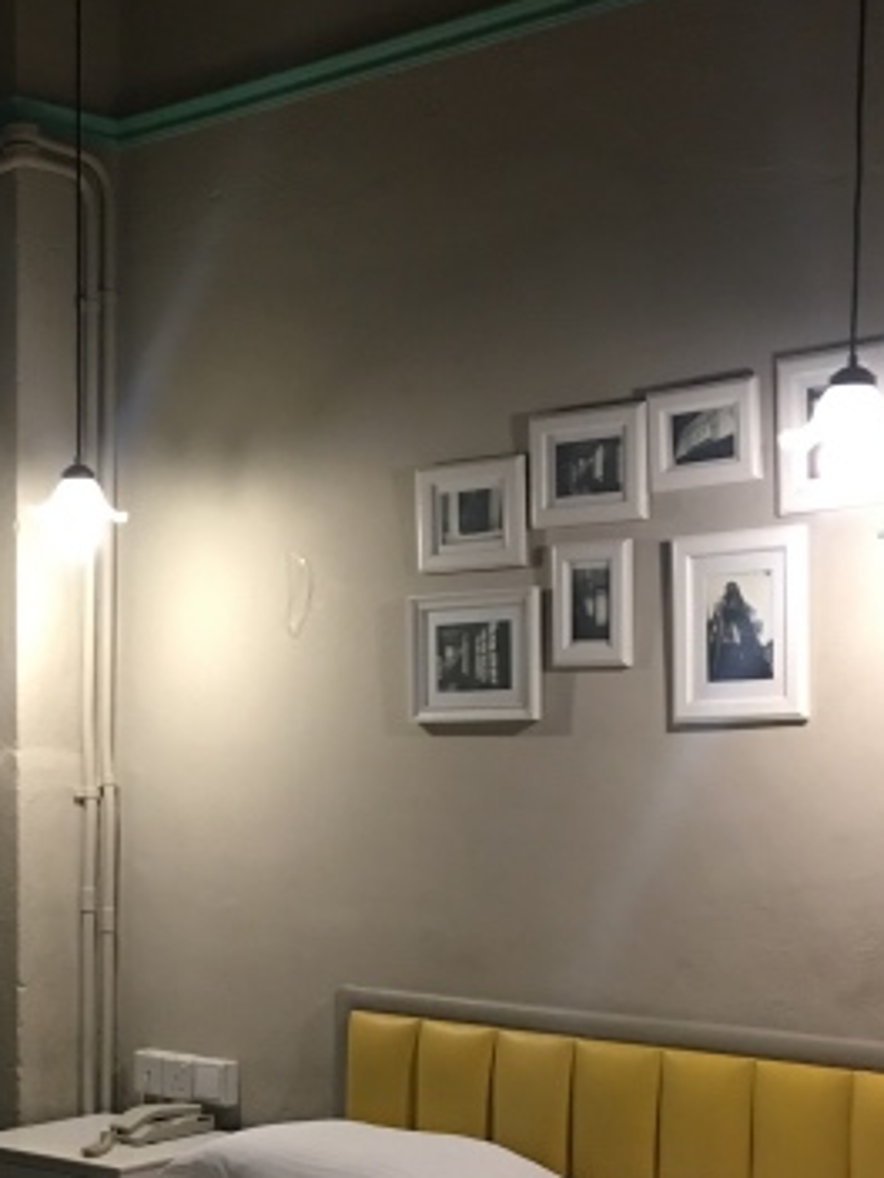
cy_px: 920
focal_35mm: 66
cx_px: 218
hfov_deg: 22.0
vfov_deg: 28.8
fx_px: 2247
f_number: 2.2
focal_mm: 4.15
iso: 80
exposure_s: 1/17
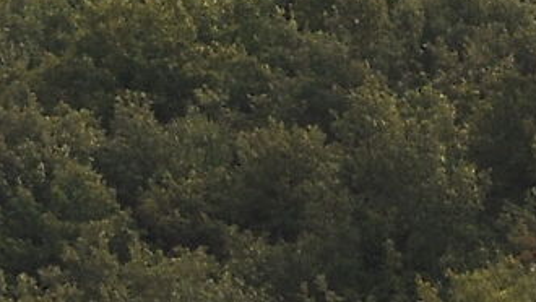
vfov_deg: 1.0
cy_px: -924
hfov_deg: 1.8
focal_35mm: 1198
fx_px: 17032
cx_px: 804
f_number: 16
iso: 200
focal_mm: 105
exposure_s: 1/125
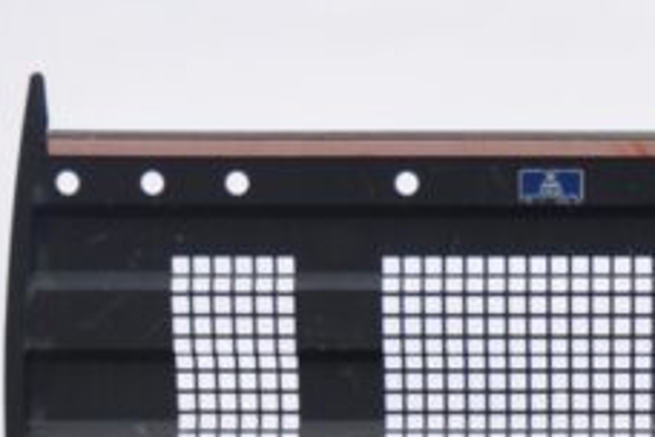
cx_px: 554
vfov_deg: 7.5
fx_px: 3184
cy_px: 946
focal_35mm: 175
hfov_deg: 11.7
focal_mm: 26
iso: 500
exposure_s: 1/125
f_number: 5.6
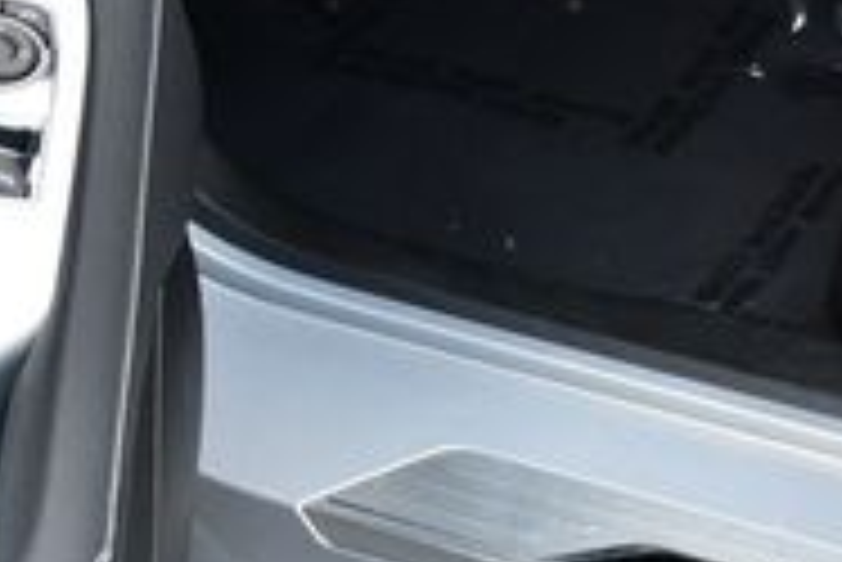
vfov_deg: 10.7
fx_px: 2879
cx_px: 1310
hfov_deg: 15.2
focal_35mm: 123
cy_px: -319
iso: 400
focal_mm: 18
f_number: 5
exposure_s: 1/250
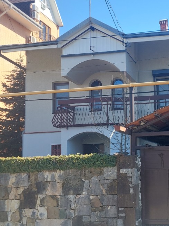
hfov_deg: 27.7
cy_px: 134
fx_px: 319
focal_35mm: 49
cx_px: 175
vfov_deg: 38.8
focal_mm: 5.23
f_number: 1.8
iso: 40
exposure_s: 1/345
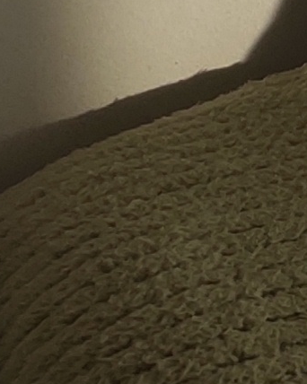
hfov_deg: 5.6
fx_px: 2387
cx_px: 1511
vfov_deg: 8.3
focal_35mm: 210
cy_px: -615
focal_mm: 4.76
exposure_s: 1/5677
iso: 56
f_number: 1.79
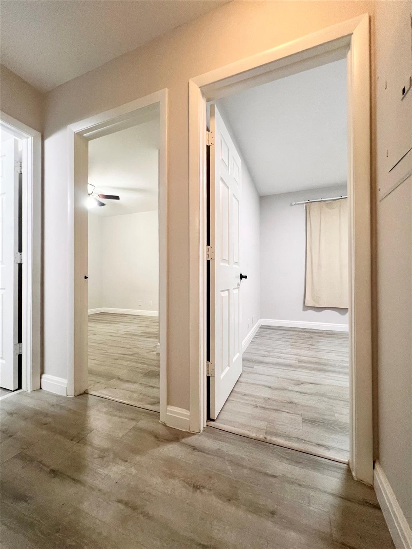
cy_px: 274
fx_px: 206
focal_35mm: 13
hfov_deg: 89.9
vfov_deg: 106.2
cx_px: 206
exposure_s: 1/60
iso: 200
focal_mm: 1.57
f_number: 1.8
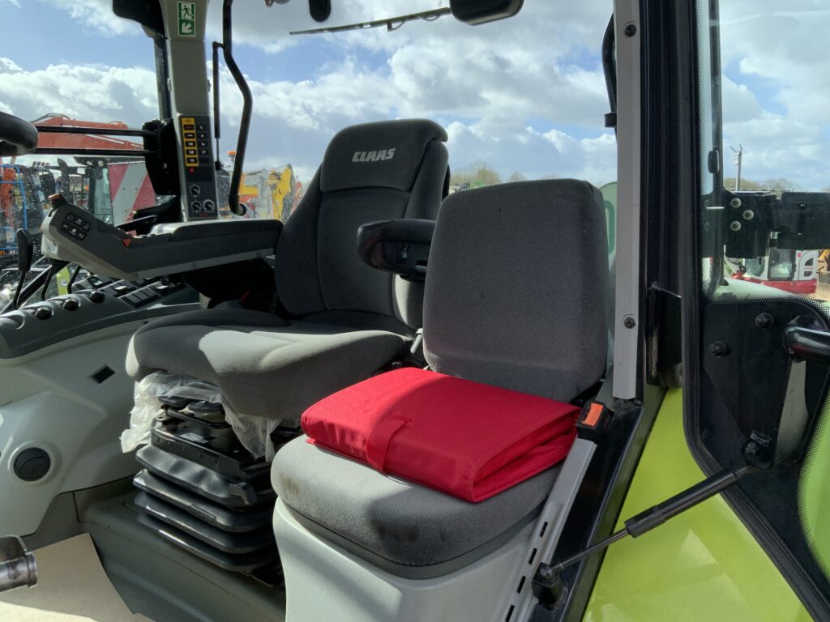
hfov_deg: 61.7
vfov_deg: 48.2
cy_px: 311
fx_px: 695
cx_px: 415
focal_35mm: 29
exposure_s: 1/749
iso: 16
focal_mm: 3
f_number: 1.8
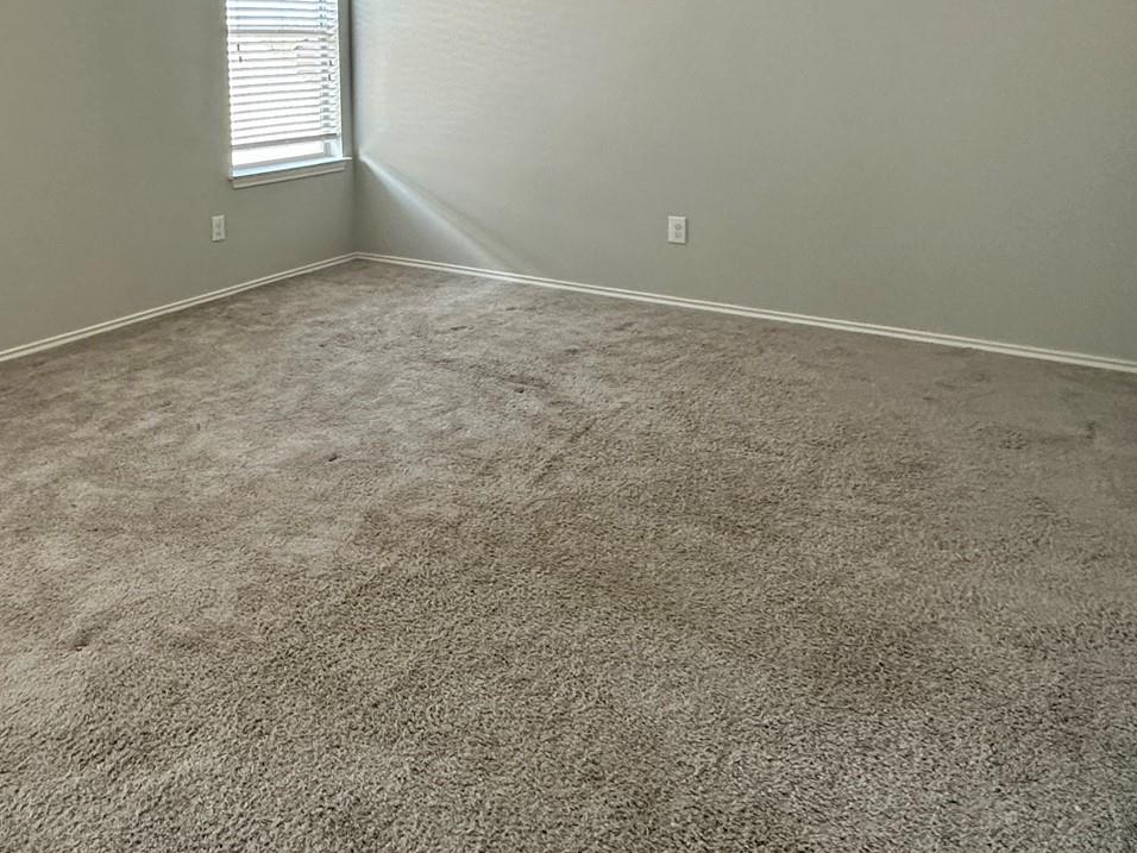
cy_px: 125
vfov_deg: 43.7
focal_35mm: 30
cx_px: 352
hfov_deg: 58.2
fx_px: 985
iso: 250
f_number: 2.2
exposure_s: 1/60
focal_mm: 2.22
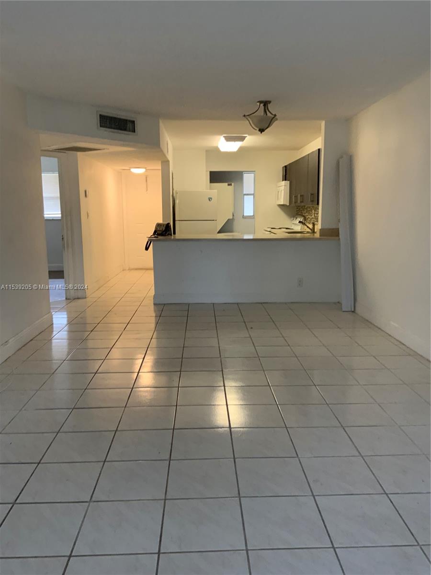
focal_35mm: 29
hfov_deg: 48.2
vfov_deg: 61.7
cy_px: 288
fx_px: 481
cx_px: 216
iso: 100
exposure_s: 1/60
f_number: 1.8
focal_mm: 3
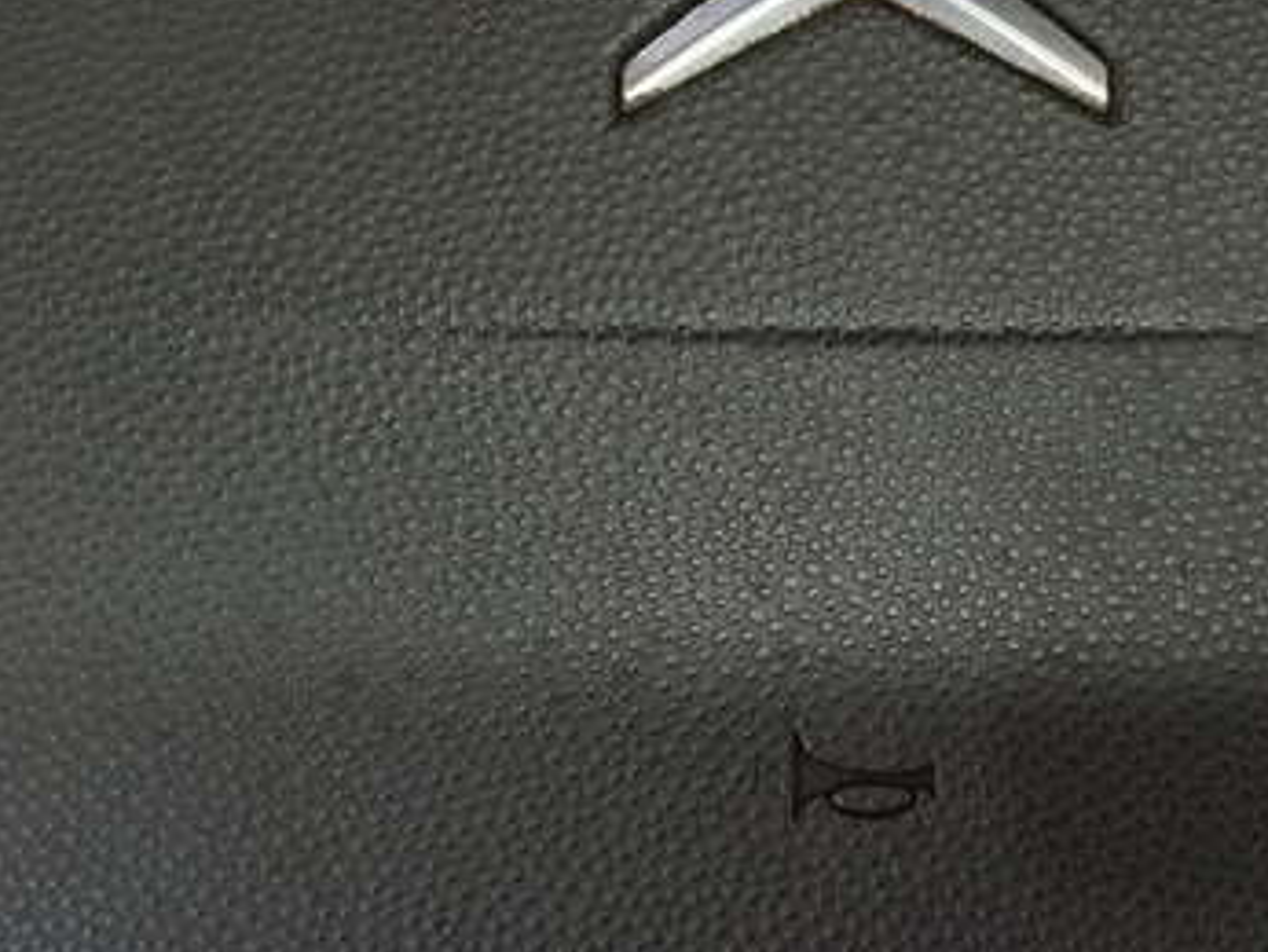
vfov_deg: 21.6
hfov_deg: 28.4
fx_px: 2493
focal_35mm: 68
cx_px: 843
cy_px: 502
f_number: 1.6
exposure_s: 1/50
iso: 180
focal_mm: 4.11
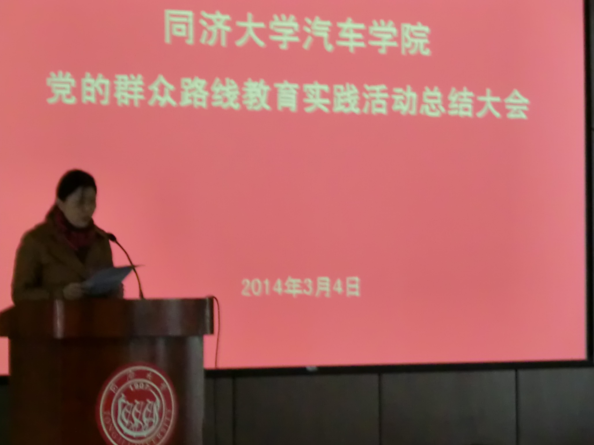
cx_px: 294
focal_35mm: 155
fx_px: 2660
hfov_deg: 12.7
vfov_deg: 9.6
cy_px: 248
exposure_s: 1/25
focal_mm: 24.39
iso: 800
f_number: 5.8
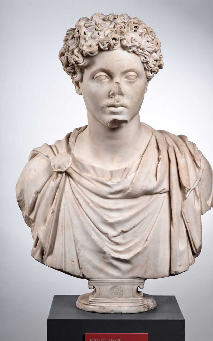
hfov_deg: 19.4
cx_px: 117
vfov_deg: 30.6
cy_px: 171
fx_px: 623
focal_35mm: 67
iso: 200
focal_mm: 80
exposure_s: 1/125
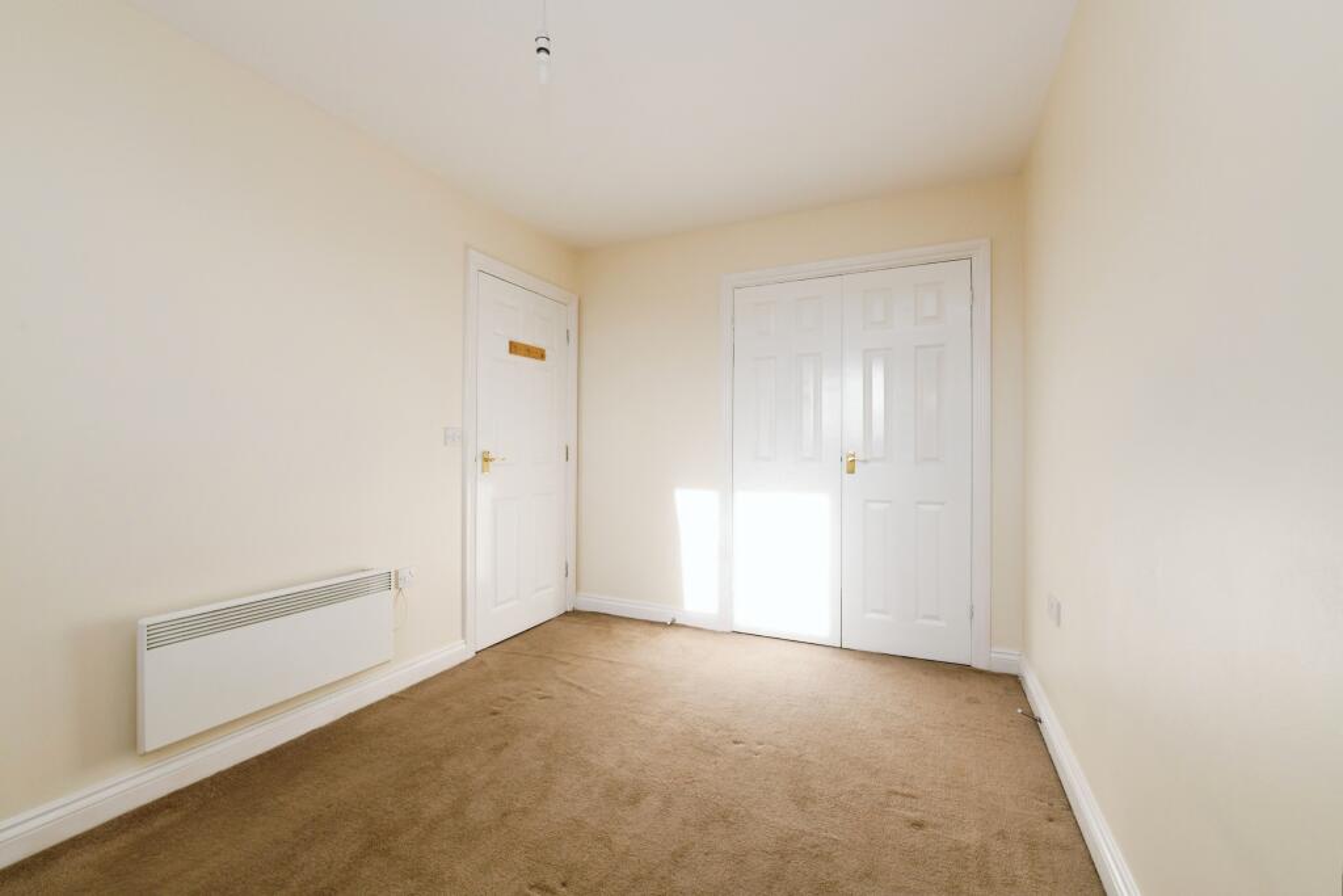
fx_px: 522
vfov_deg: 81.2
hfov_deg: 104.2
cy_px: 448
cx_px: 672
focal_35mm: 14
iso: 800
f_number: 9
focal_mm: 14
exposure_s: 1/250
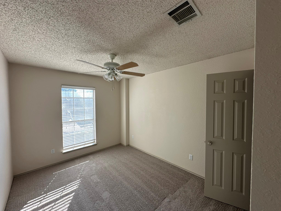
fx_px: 114
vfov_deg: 85.7
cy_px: 106
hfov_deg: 102.1
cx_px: 140
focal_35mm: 14
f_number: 2.2
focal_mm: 2.22
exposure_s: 1/110
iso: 40
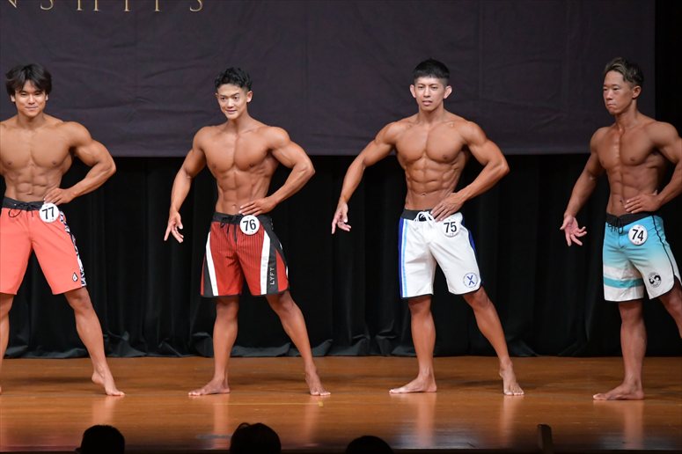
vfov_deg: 5.4
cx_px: 341
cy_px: 227
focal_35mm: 255
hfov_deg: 8.1
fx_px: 4829
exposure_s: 1/400
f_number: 5.6
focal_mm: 170
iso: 5000
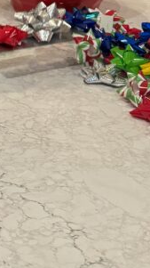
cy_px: -107
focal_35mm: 89
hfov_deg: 12.8
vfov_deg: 21.1
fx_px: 630
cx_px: -76
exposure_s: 1/60
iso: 400
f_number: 1.78
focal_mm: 6.86
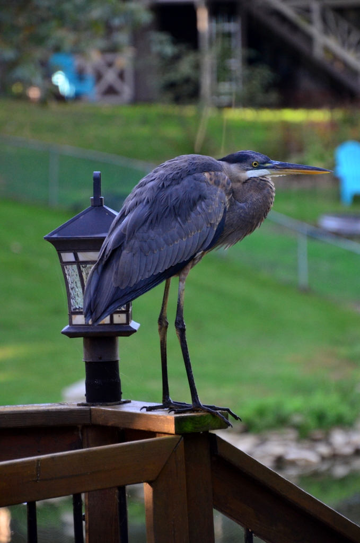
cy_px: 272
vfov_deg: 7.4
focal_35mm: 278
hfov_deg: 4.9
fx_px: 4178
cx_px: 180
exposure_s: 1/200
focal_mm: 185
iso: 1600
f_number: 6
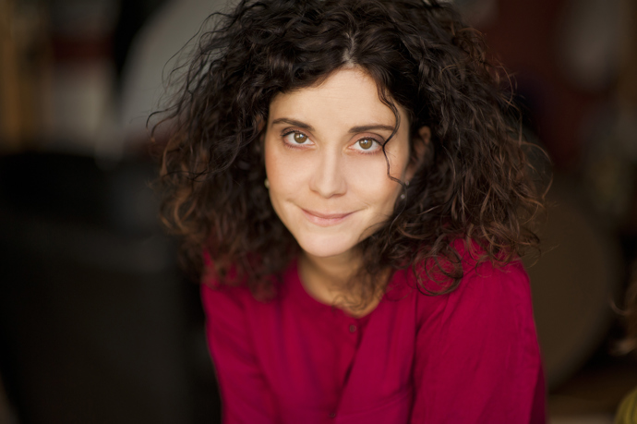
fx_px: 1503
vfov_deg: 16.0
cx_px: 318
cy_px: 212
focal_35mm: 85
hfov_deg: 23.9
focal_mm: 85
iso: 400
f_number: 1.4
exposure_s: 1/2000
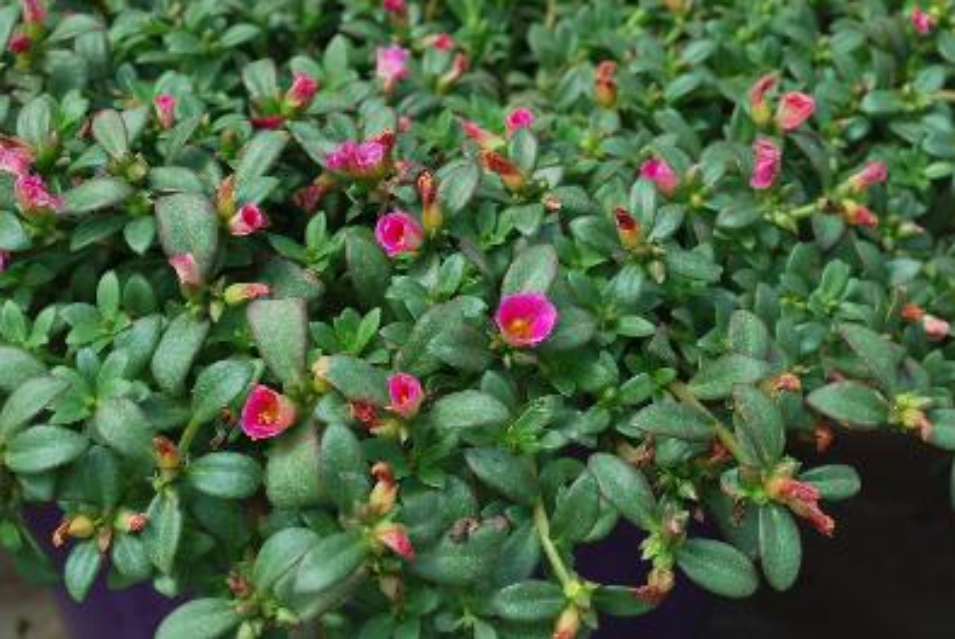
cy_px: 317
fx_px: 2018
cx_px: 481
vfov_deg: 18.0
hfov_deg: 26.6
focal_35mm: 76
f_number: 8
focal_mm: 50
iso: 100
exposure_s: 1/60
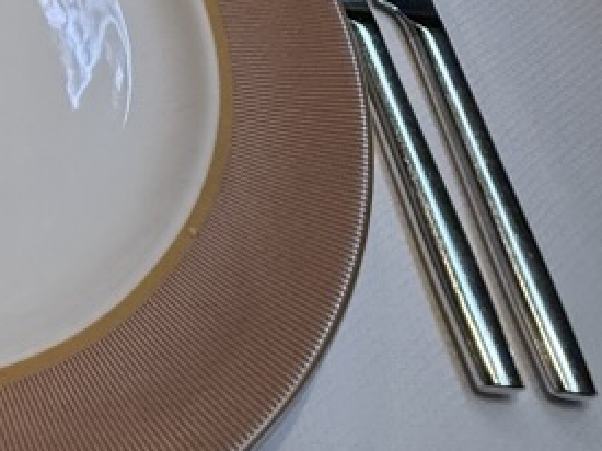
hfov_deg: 30.4
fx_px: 887
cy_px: -153
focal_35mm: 51
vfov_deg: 24.5
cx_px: -162
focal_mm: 2.22
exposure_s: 1/62
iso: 320
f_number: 2.2
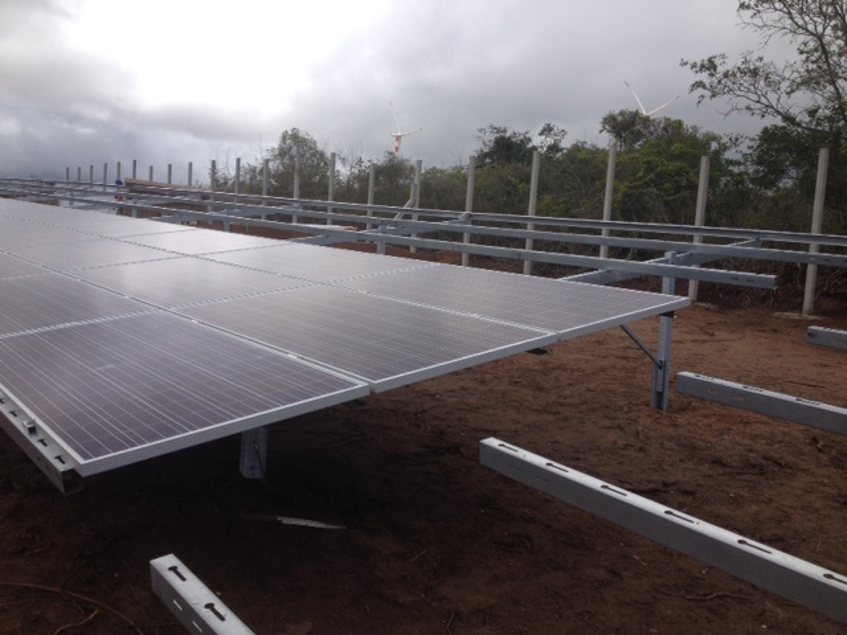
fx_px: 856
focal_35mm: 35
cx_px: 424
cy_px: 318
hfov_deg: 52.6
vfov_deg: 40.7
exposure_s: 1/1672
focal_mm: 4.28
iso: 50
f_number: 2.4
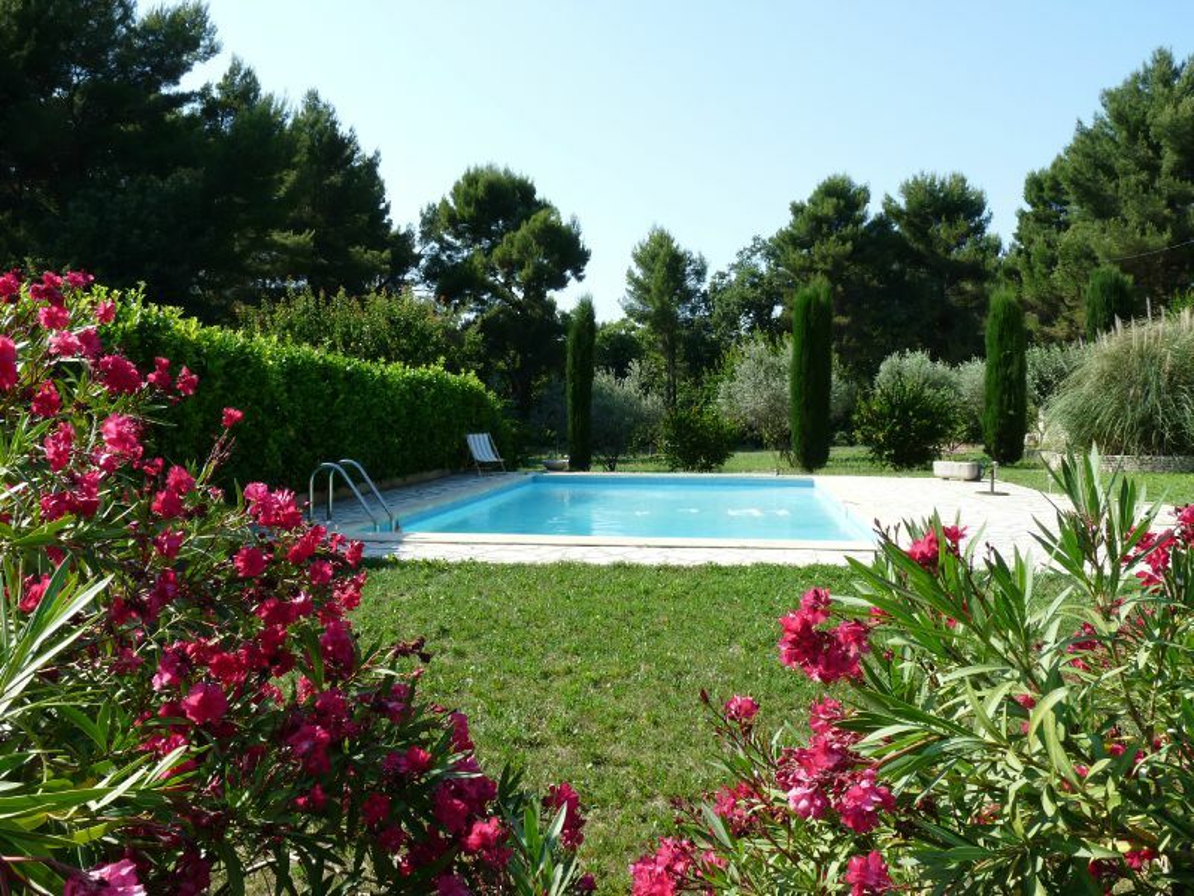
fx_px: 1104
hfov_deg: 56.8
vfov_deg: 44.2
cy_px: 448
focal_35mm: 32
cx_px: 597
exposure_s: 1/250
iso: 100
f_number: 5.6
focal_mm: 5.8
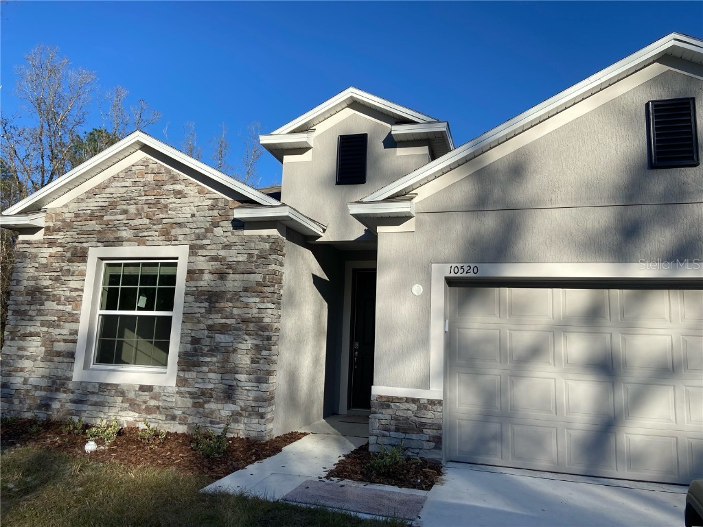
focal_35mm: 26
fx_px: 528
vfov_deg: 53.1
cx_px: 352
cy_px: 264
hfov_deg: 67.3
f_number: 1.8
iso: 32
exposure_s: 1/2967
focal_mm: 4.25
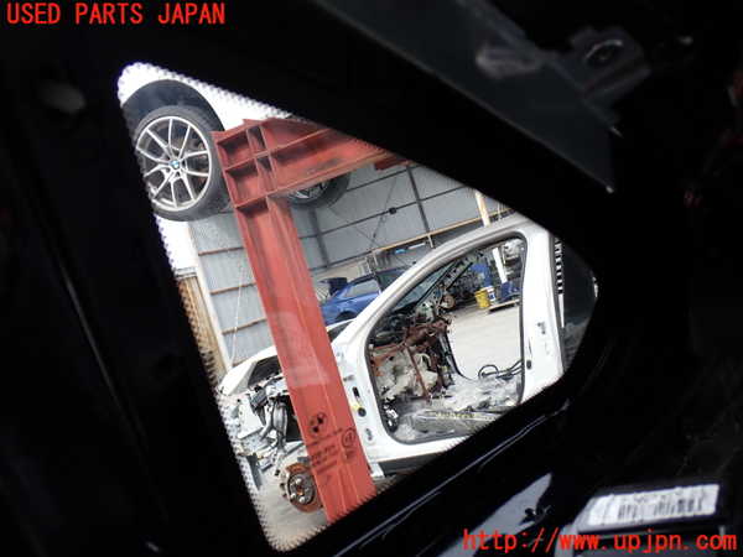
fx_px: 816
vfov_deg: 37.7
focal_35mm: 38
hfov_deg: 49.0
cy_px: 278
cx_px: 372
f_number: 3.5
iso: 100
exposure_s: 1/125
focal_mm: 6.83
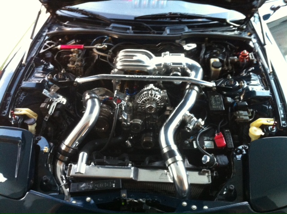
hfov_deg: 52.7
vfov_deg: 40.6
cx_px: 144
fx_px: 290
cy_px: 107
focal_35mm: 35
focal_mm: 3.9
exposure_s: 1/15
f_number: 2.8
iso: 320
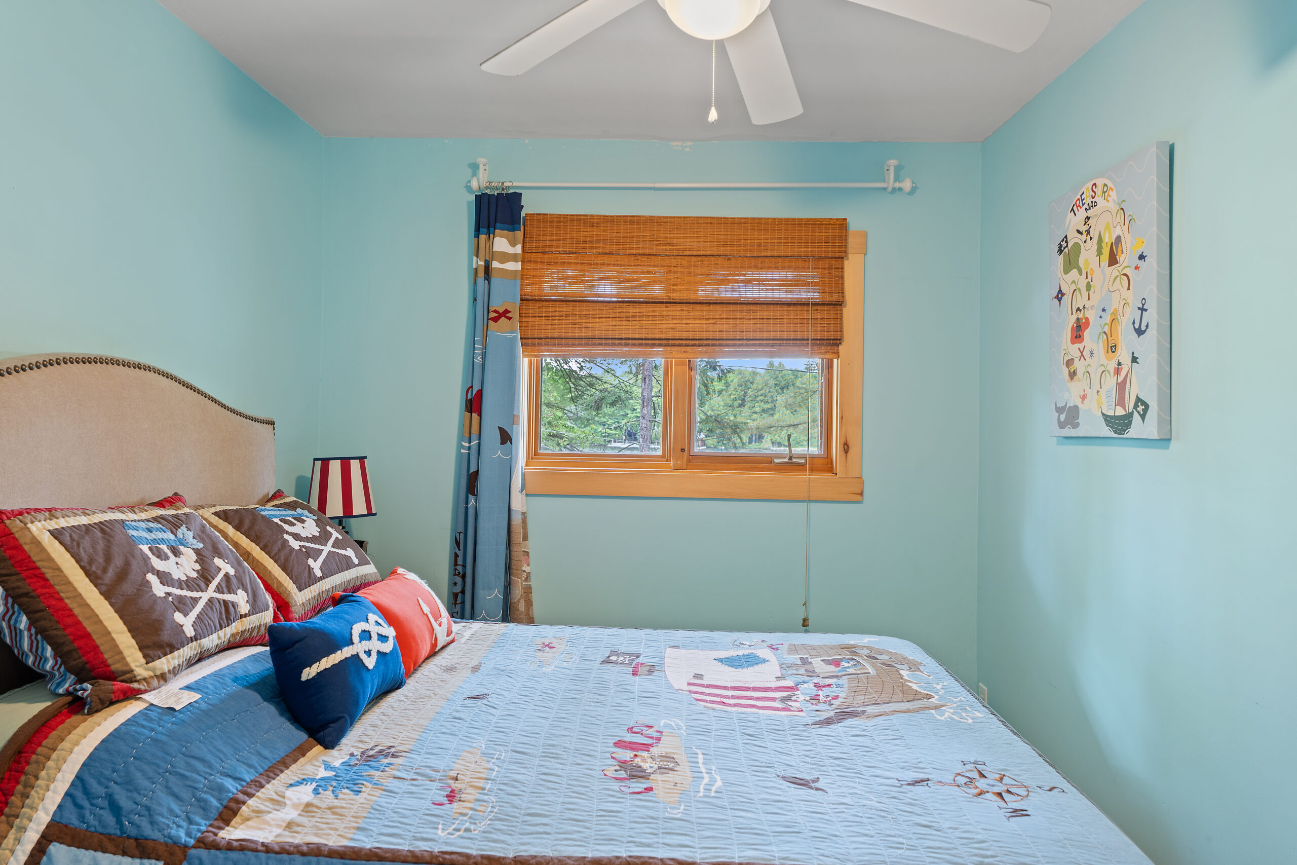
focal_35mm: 23
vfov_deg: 55.9
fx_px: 814
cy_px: 432
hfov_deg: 77.1
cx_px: 648
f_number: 7.1
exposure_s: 2
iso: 200
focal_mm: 22.6
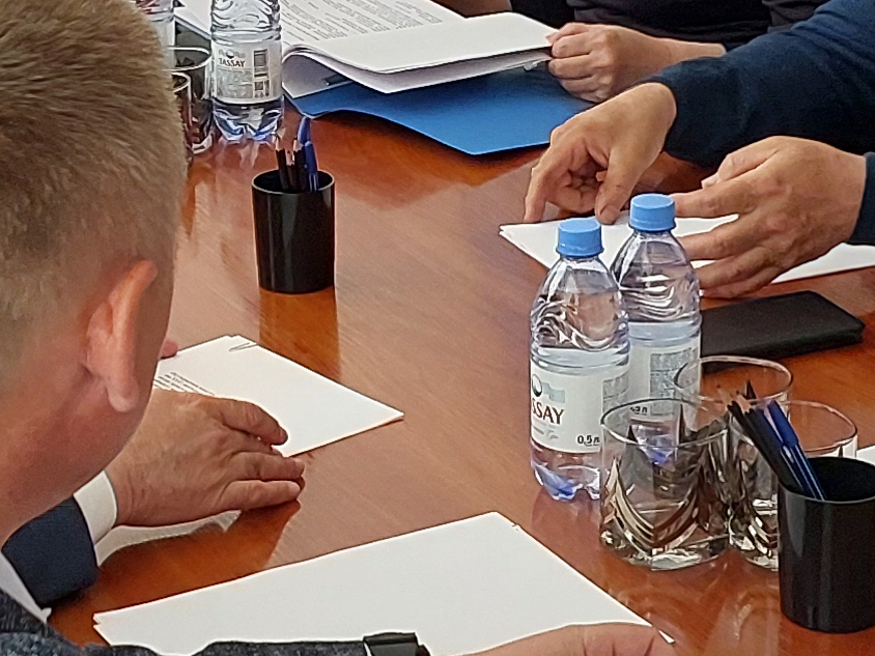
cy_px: 117
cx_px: 298
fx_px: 2755
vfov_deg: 13.5
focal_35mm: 109
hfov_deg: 18.0
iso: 125
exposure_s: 1/50
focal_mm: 5.06
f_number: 1.8
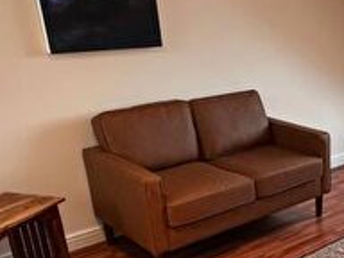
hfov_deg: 33.2
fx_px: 507
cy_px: 189
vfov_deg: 28.2
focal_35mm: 51
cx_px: 369
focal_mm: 2.22
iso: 160
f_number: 2.2
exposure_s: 1/50
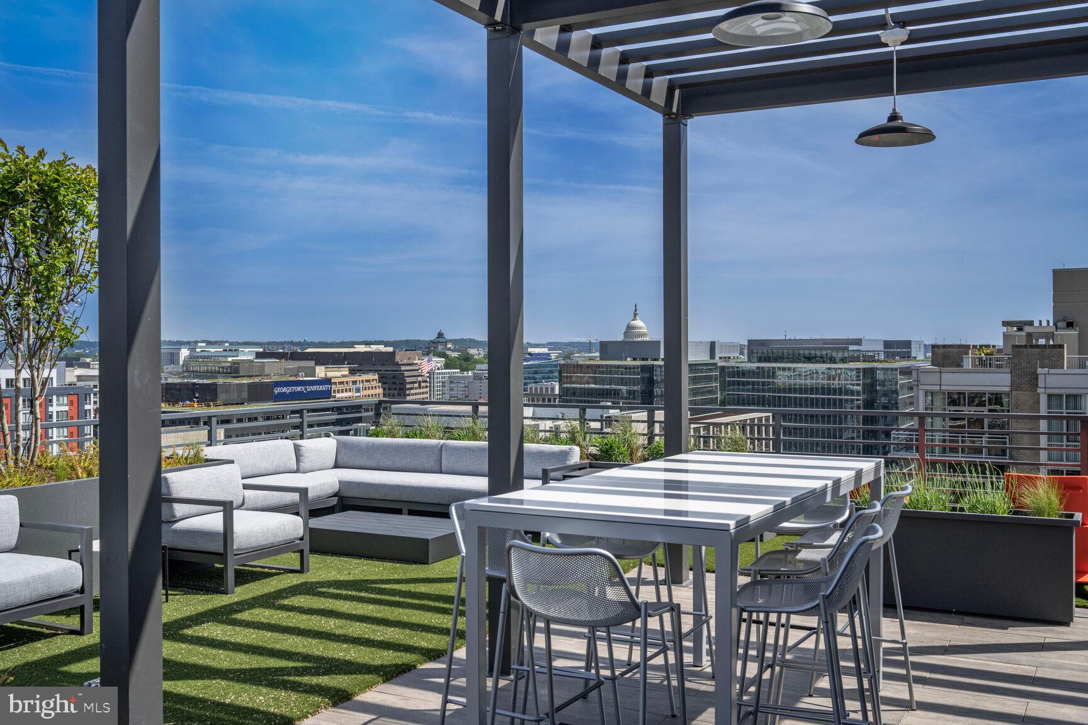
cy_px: 362
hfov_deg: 54.4
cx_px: 544
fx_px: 1058
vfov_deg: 37.9
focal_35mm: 35
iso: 200
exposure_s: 1/800
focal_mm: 35
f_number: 9
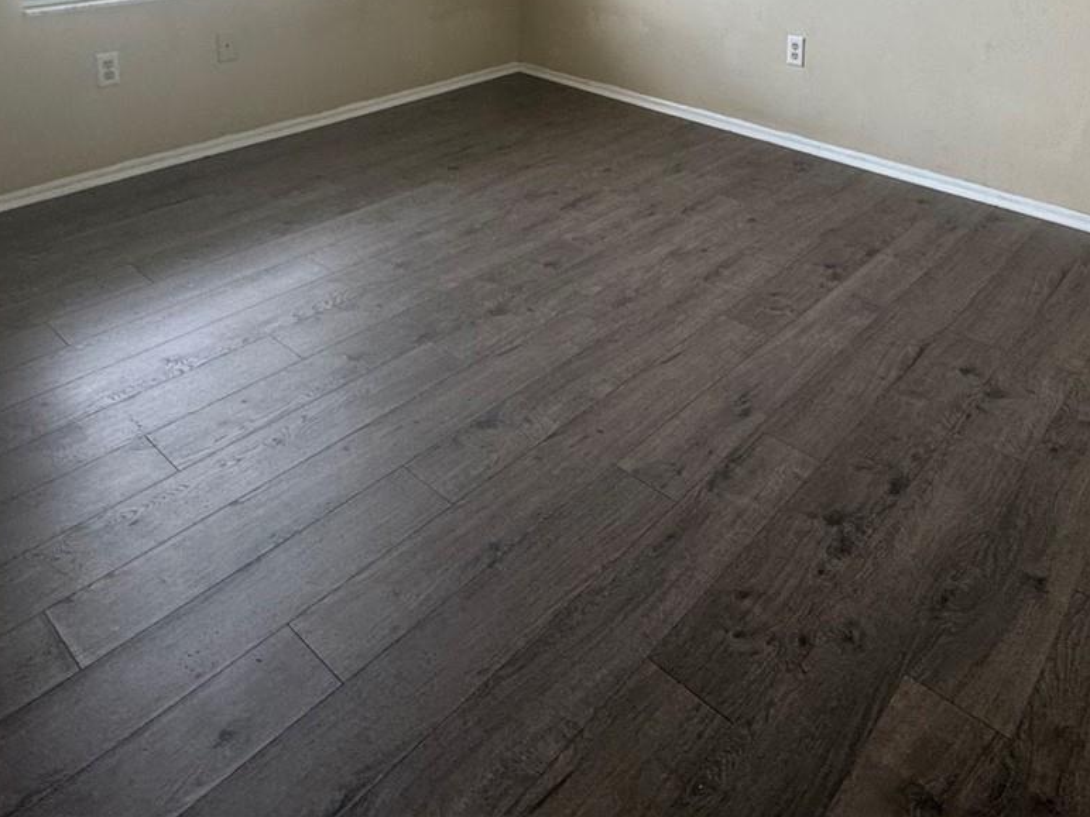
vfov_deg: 41.0
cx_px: 640
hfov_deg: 61.3
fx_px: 913
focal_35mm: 29
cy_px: -28
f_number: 2.2
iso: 200
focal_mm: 2.22
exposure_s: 1/99
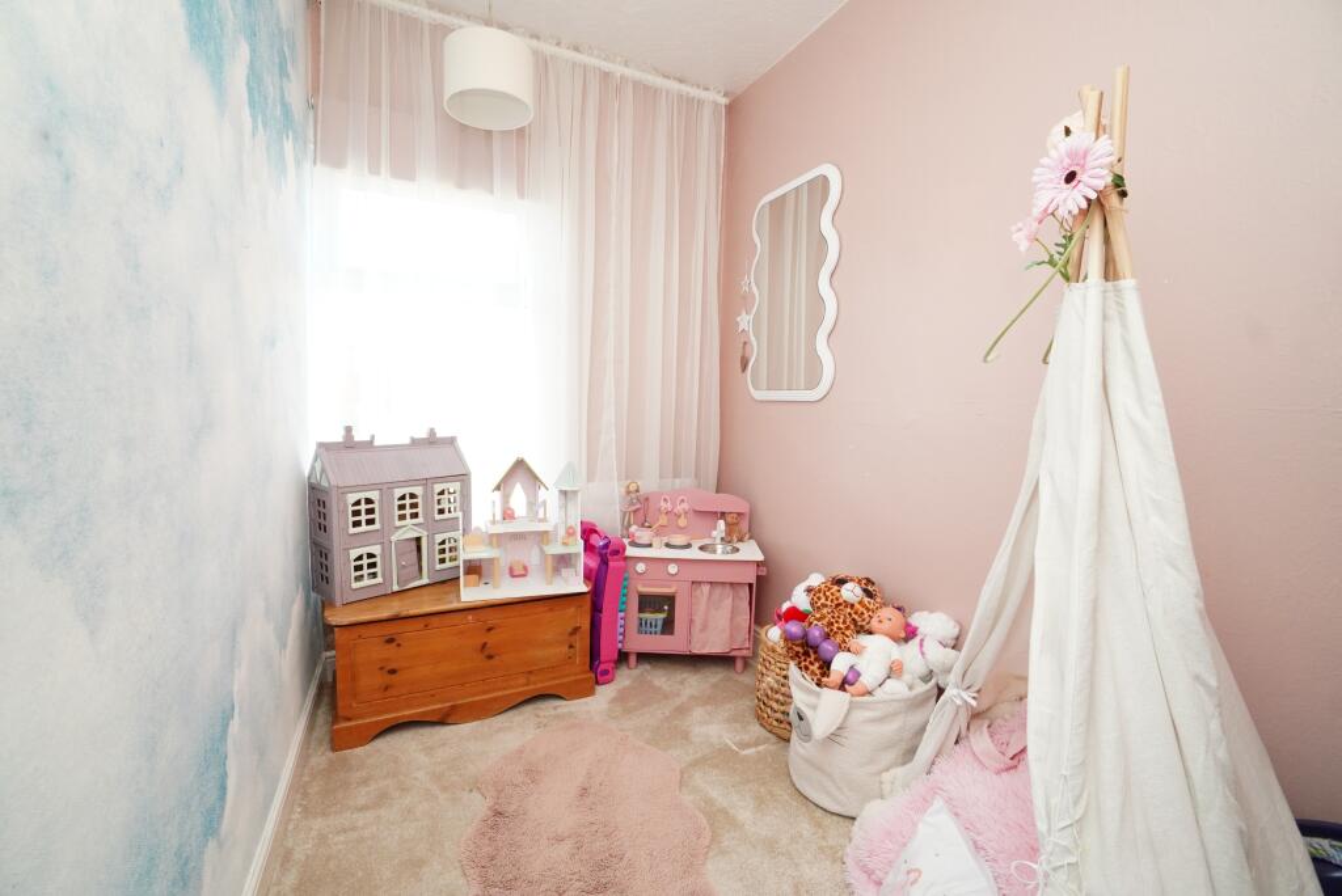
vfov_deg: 77.4
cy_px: 448
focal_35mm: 15
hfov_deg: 100.4
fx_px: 559
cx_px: 671
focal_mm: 10
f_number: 8
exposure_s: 1/60
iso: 1250
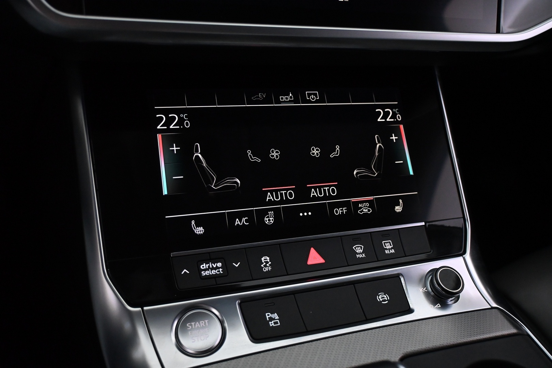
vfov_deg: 43.6
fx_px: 460
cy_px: 184
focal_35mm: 30
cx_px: 276
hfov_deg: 61.9
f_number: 3.8
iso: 3200
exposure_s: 1/80
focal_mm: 20
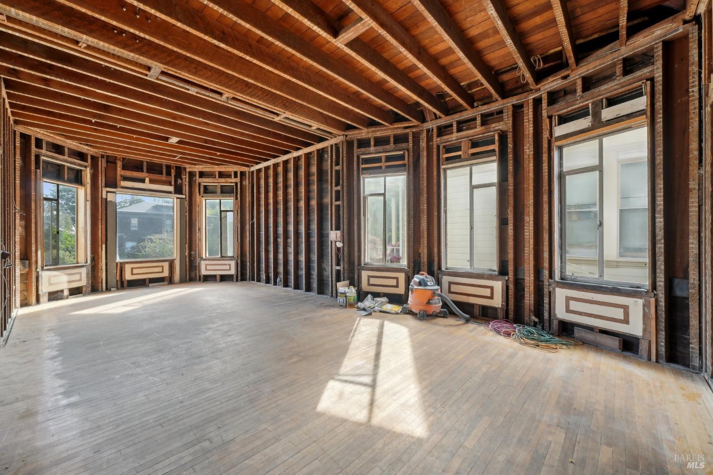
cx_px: 356
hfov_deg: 104.3
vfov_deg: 81.2
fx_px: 277
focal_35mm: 14
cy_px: 238
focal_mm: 14
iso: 800
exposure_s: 1/40
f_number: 8
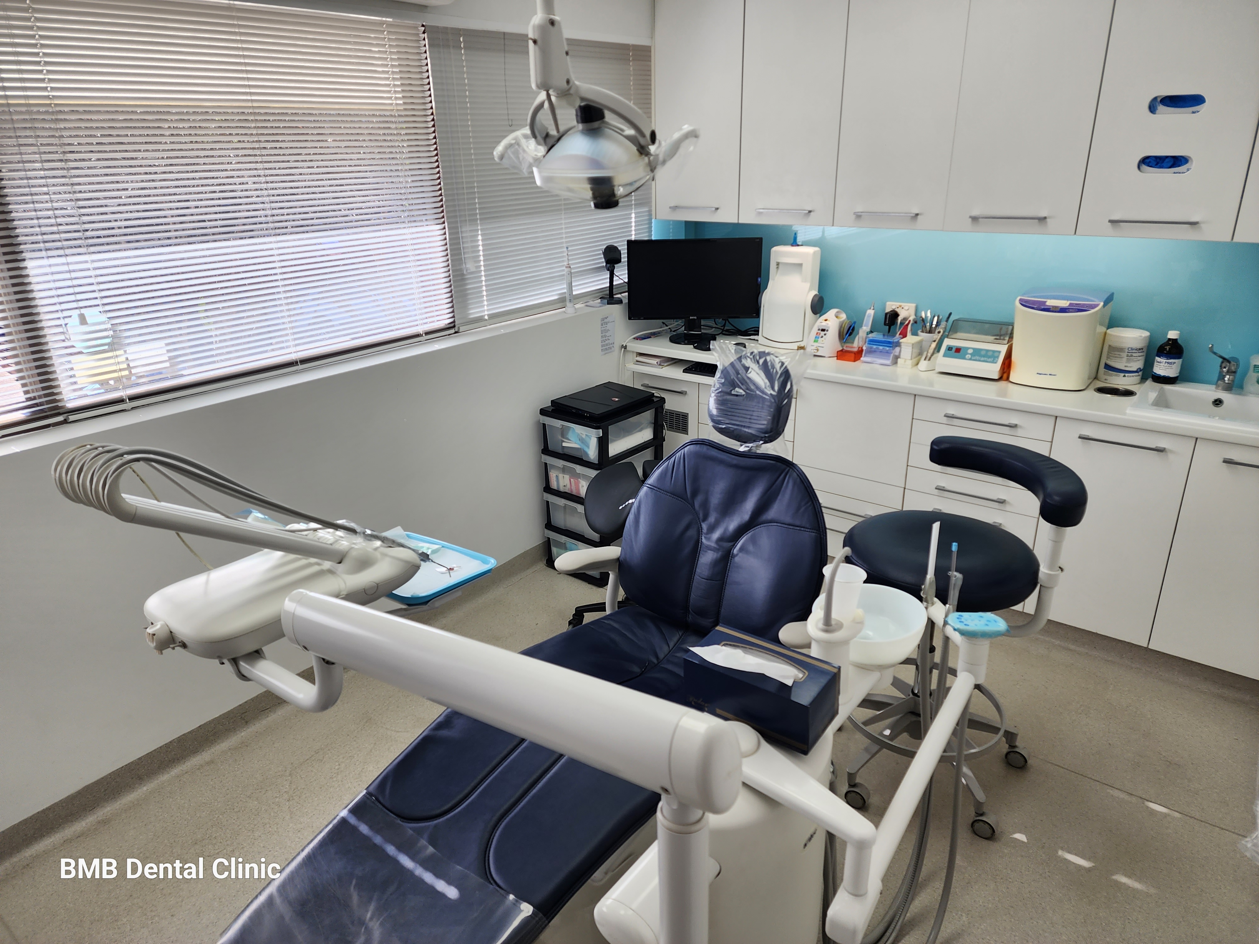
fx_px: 837
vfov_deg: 58.9
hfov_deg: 73.9
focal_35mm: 23
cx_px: 630
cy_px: 472
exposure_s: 1/180
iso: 50
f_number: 1.8
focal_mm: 6.4
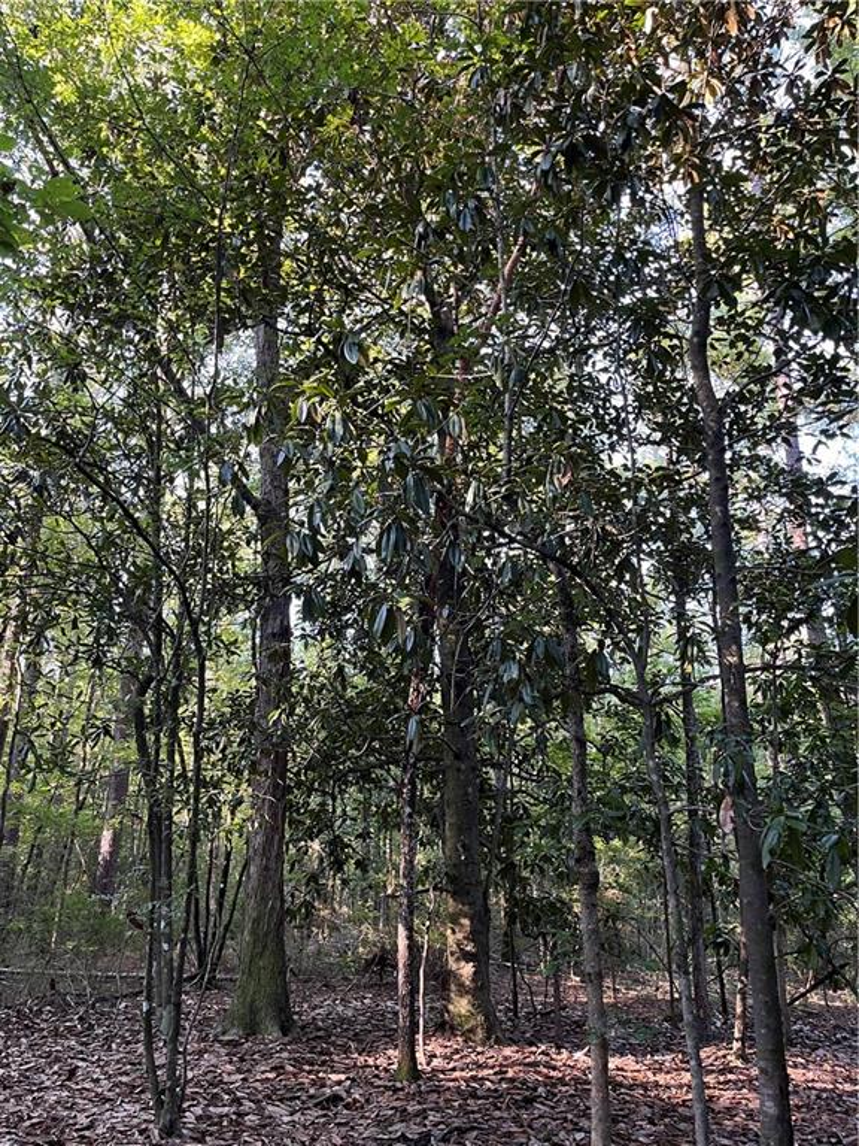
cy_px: 573
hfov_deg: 53.1
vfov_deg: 67.3
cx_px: 430
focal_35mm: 26
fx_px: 860
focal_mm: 5.1
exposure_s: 1/64
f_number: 1.6
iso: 125
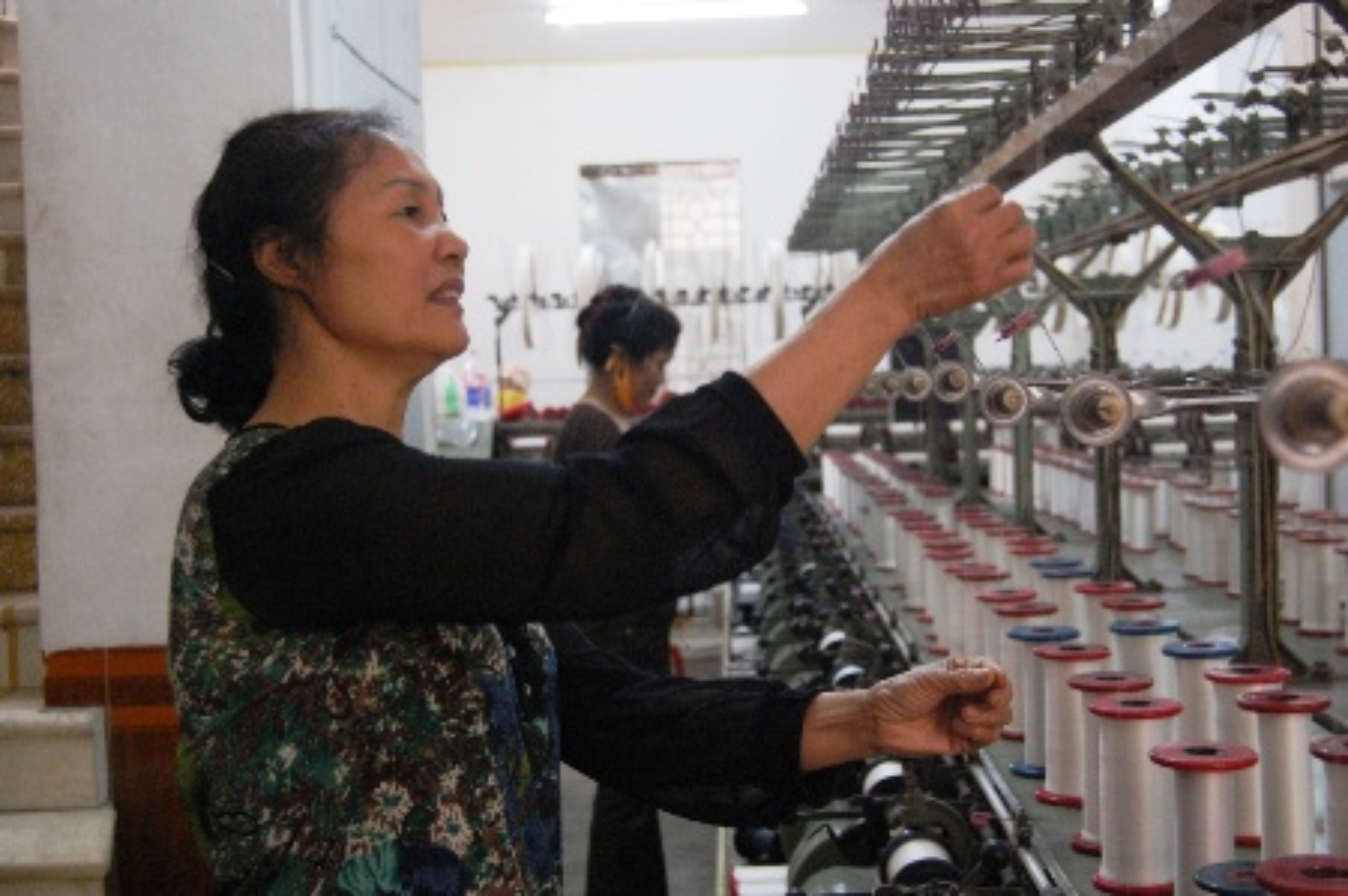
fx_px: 1795
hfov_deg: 41.2
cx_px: 674
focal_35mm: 48
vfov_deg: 28.0
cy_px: 448
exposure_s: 1/20
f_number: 5.6
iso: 800
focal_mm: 32
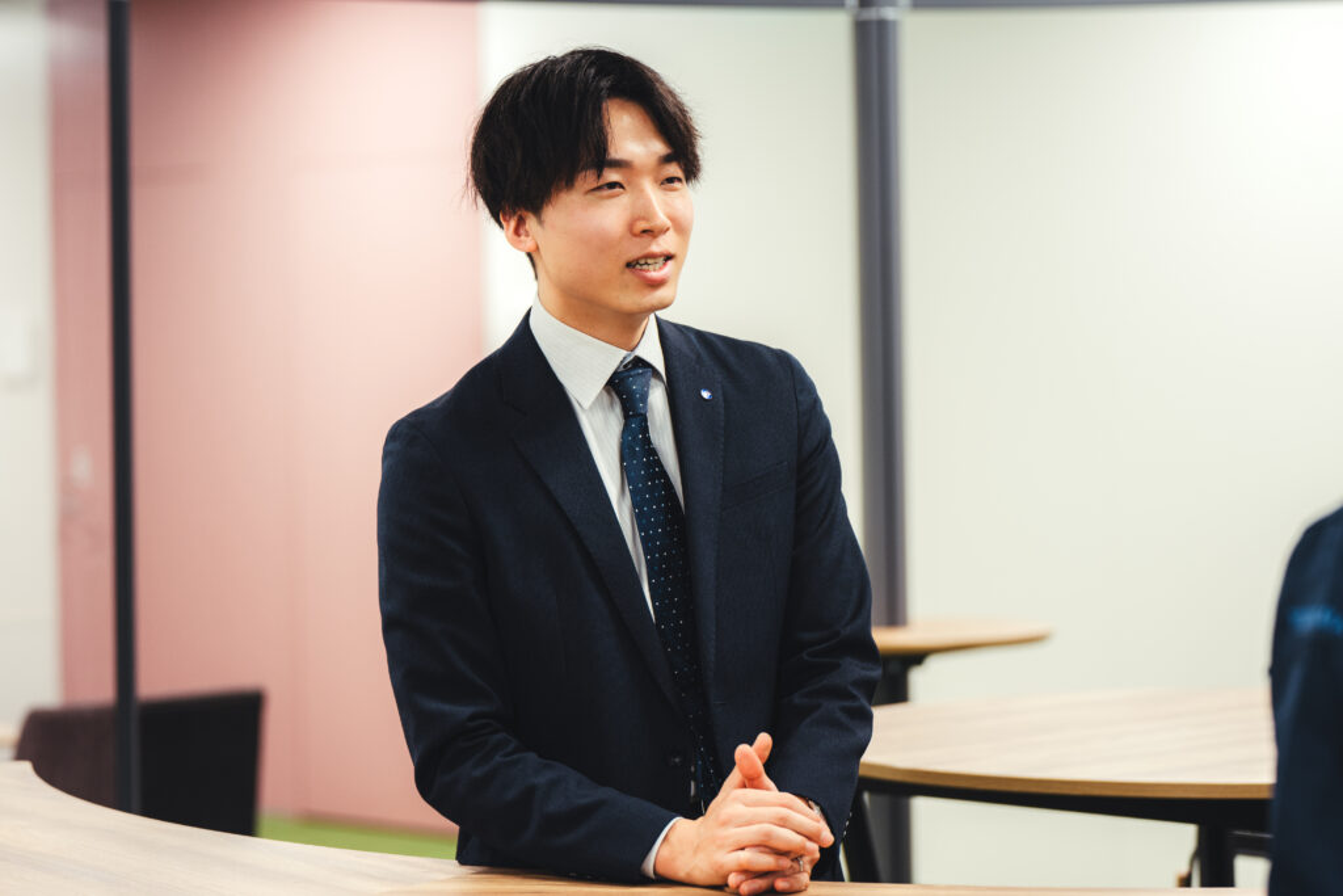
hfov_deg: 20.2
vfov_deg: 13.6
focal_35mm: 101
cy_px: 448
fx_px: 3768
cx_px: 672
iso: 640
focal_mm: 101
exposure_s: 1/80
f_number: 2.8
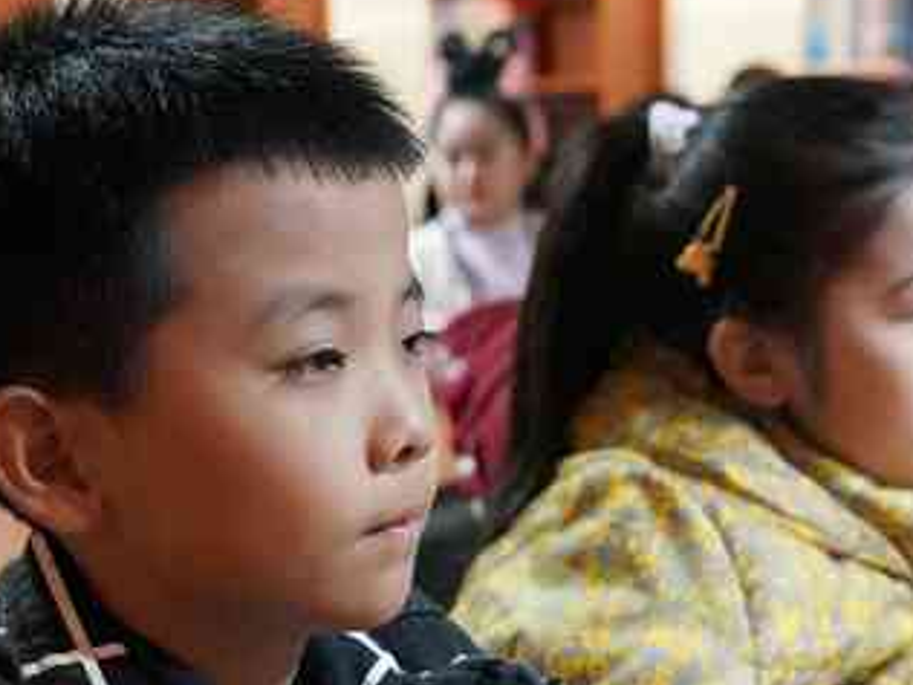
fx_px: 1925
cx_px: 537
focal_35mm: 73
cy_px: 632
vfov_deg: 19.7
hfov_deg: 26.6
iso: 8000
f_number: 4
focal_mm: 32
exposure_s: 1/160
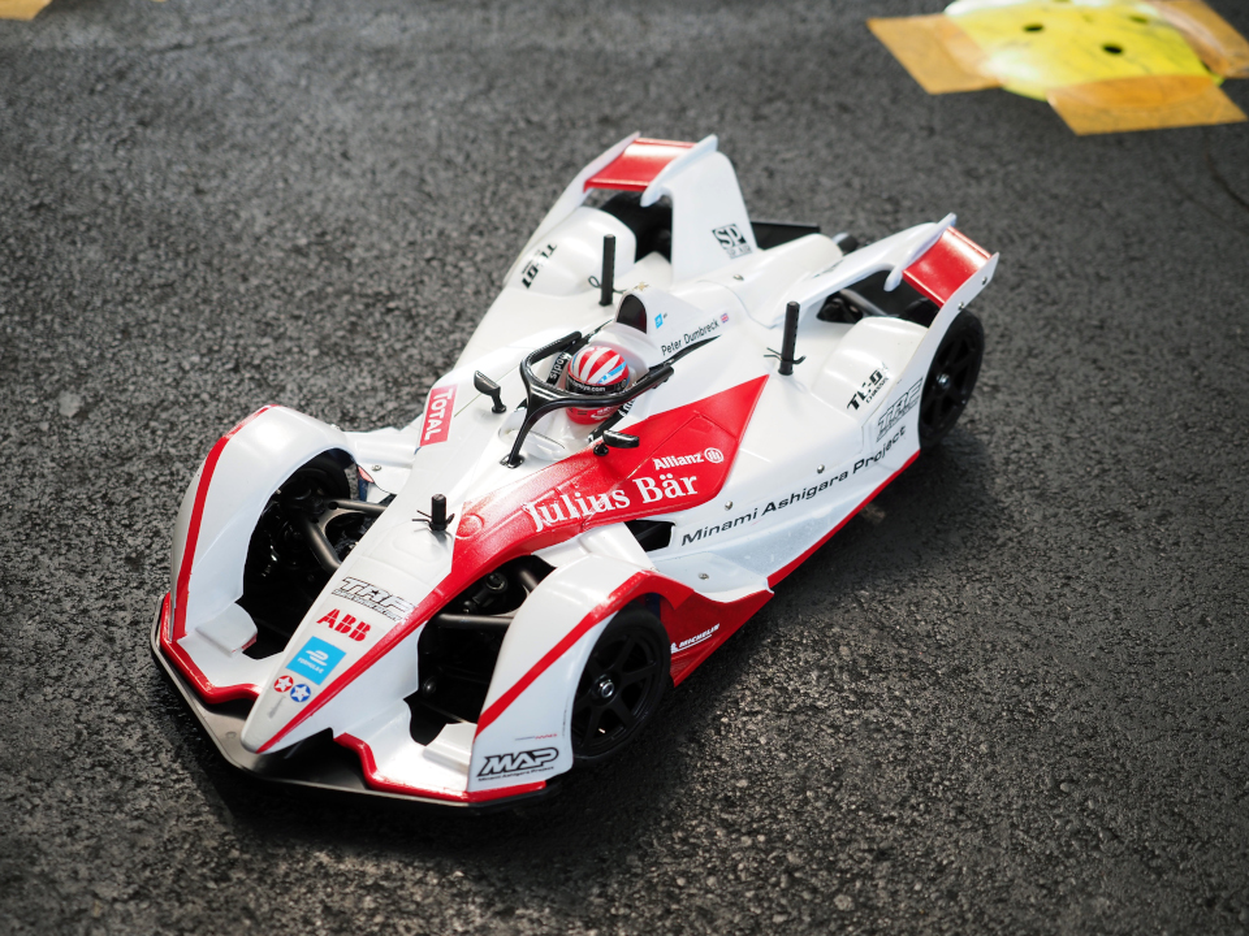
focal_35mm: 64
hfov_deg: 30.3
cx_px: 624
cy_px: 468
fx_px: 2309
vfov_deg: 22.9
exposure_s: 1/60
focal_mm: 32
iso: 200
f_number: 2.8
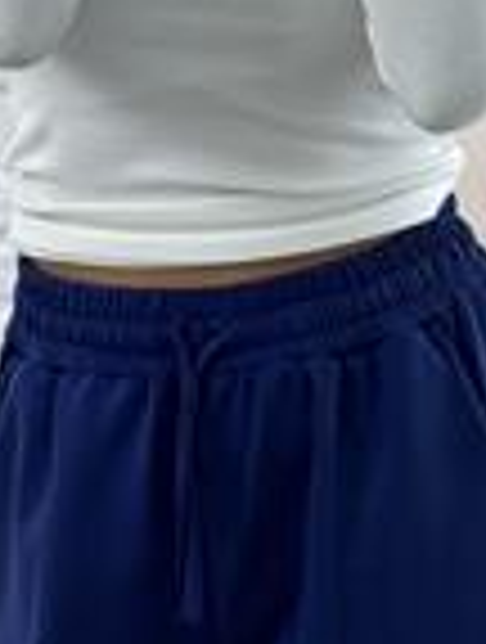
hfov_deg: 8.6
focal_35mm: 174
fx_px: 3243
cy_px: 901
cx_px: 216
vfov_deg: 11.0
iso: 64
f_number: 1.78
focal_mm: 6.76
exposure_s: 1/176
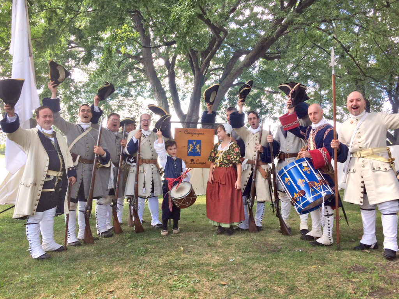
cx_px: 200
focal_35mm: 29
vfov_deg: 48.2
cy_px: 150
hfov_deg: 61.7
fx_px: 334
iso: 32
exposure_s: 1/302
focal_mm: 4.15
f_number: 2.2
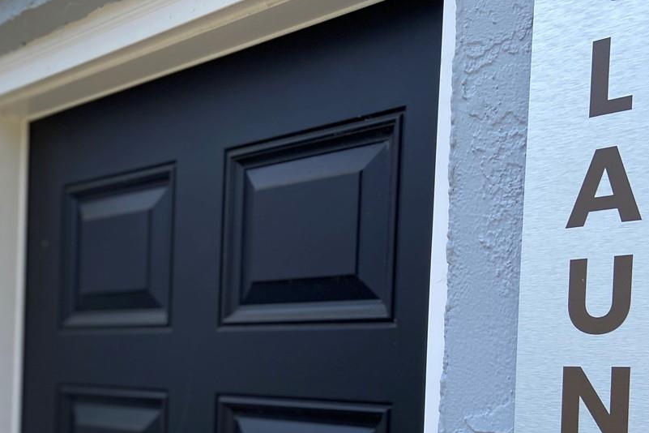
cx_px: 156
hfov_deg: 36.0
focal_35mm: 54
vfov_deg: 24.2
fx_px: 973
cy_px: 402
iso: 32
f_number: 1.8
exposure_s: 1/640
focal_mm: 4.25
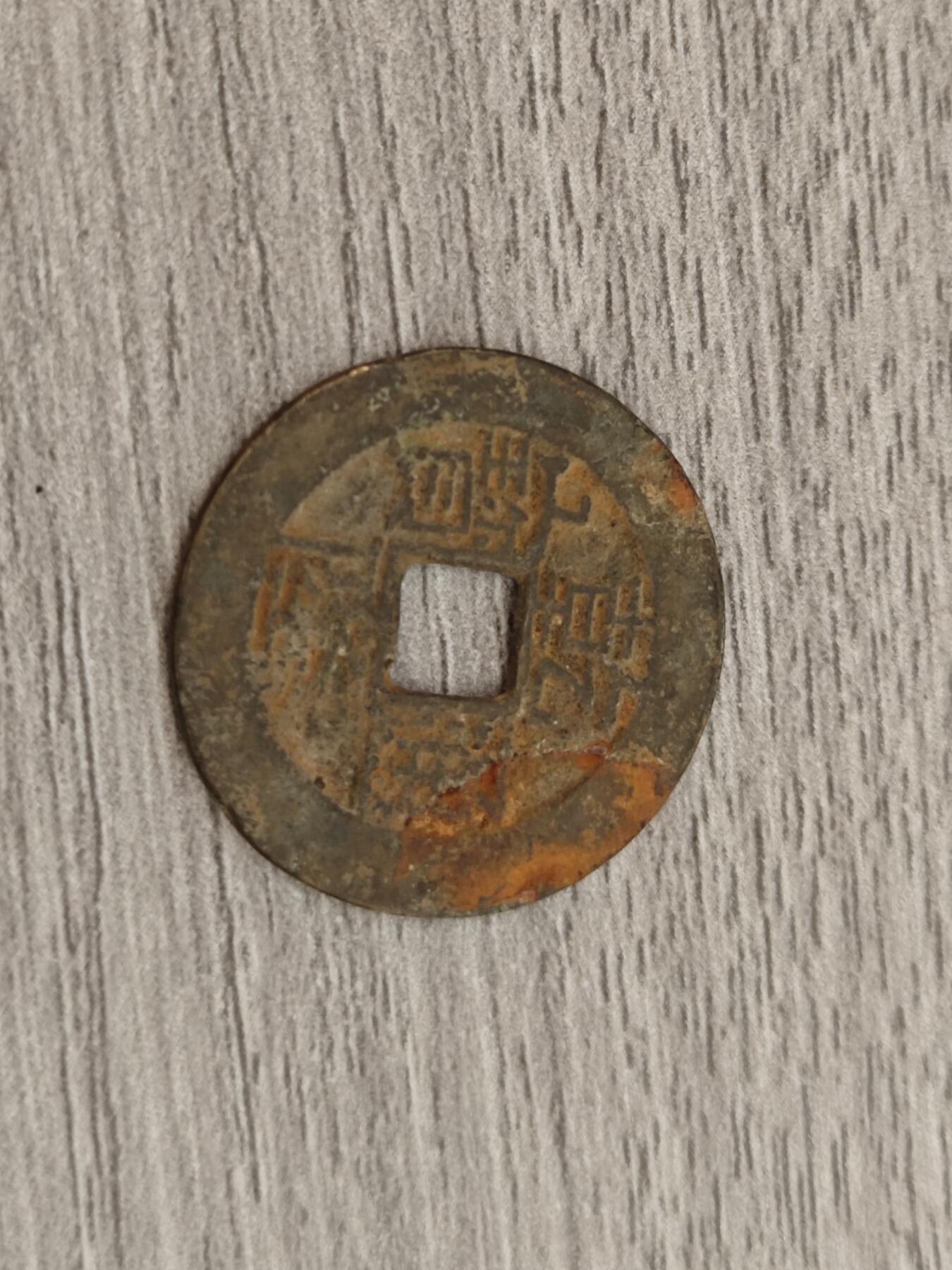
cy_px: 635
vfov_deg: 26.0
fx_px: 2750
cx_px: 476
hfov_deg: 19.6
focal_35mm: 75
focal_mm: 8.7
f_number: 1.9
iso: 640
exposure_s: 1/50
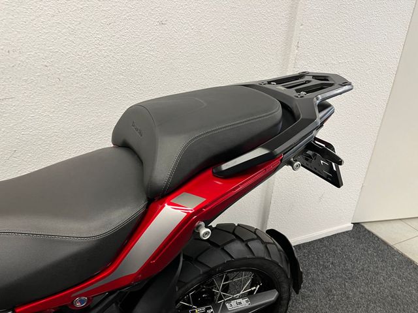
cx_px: 209
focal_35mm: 26
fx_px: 314
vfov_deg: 53.1
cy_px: 156
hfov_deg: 67.3
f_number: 1.6
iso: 80
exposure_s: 1/50
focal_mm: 5.1
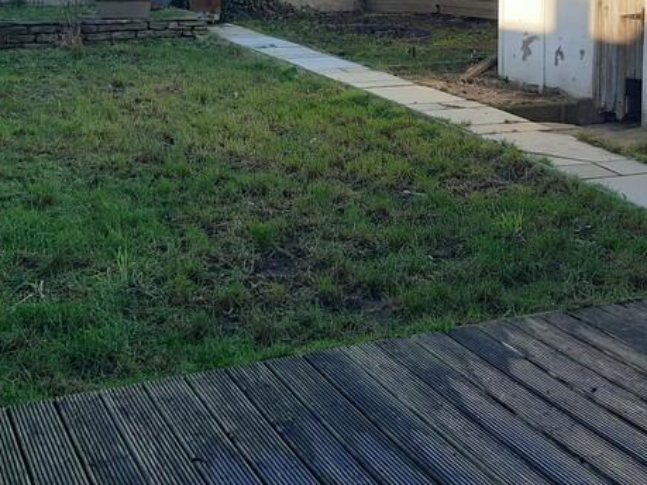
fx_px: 1084
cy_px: 124
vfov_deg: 24.9
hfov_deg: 33.1
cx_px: 388
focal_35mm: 58
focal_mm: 3.92
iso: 40
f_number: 1.7
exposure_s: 1/429
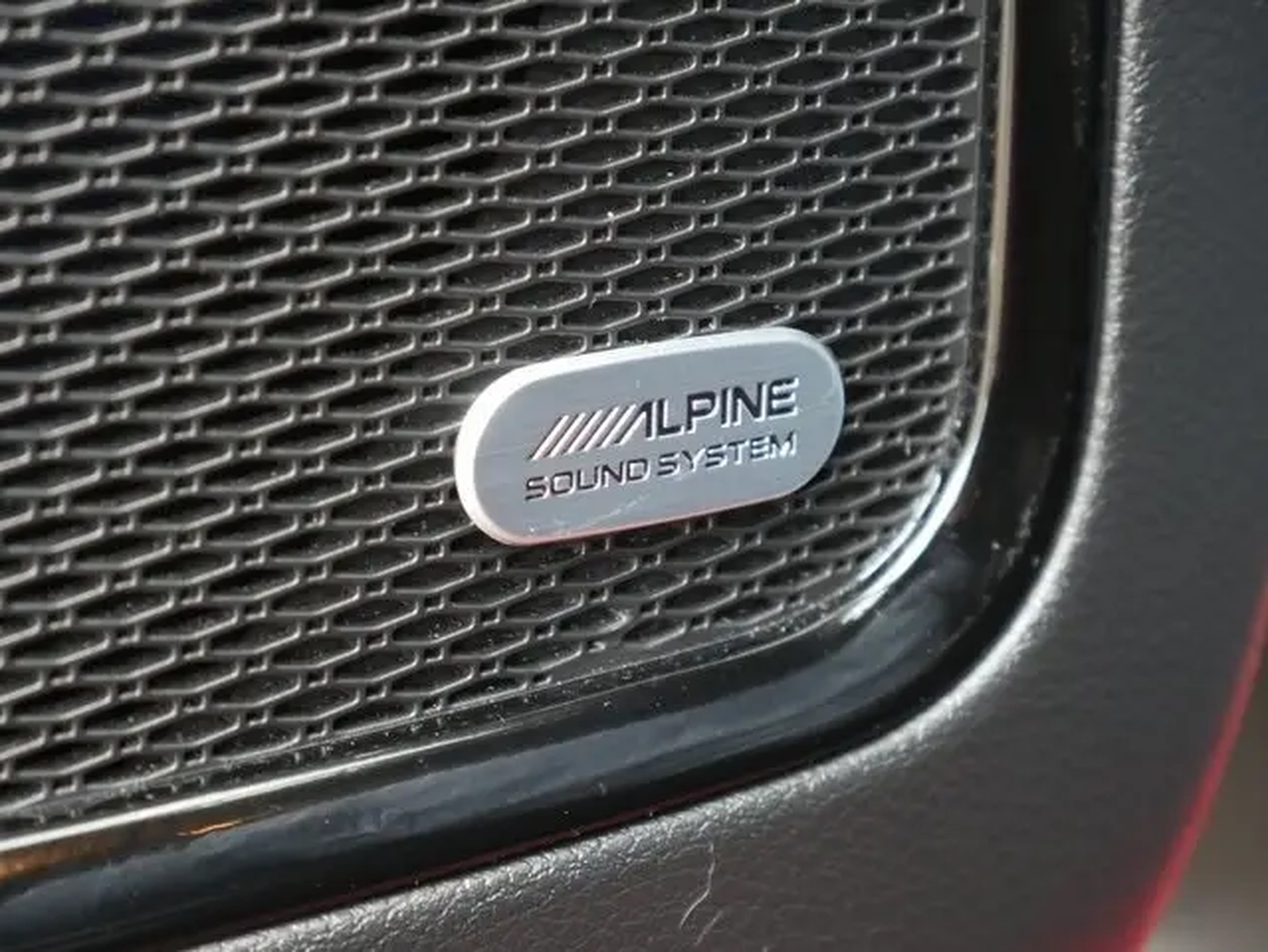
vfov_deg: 17.6
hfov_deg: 23.3
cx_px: 634
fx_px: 3079
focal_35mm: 84
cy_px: 476
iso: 3200
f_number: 5.6
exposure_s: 1/30
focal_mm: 42
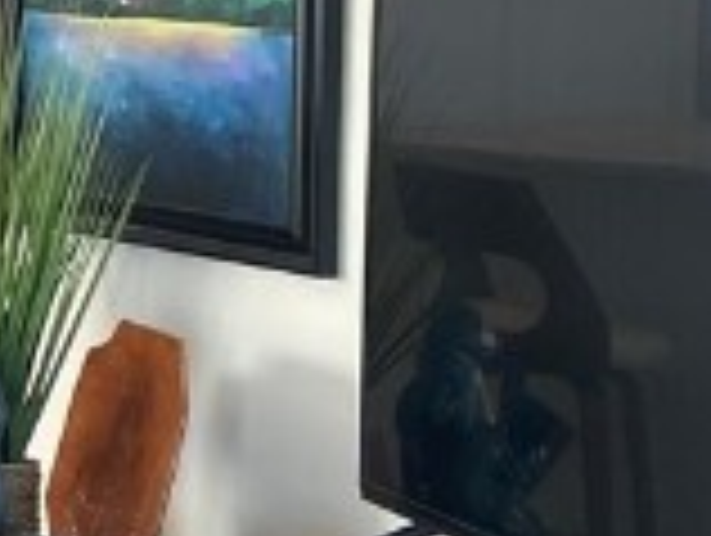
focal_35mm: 168
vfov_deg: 8.9
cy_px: 153
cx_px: -706
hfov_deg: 10.7
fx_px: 3456
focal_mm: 4.25
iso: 50
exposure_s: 1/120
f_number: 1.8
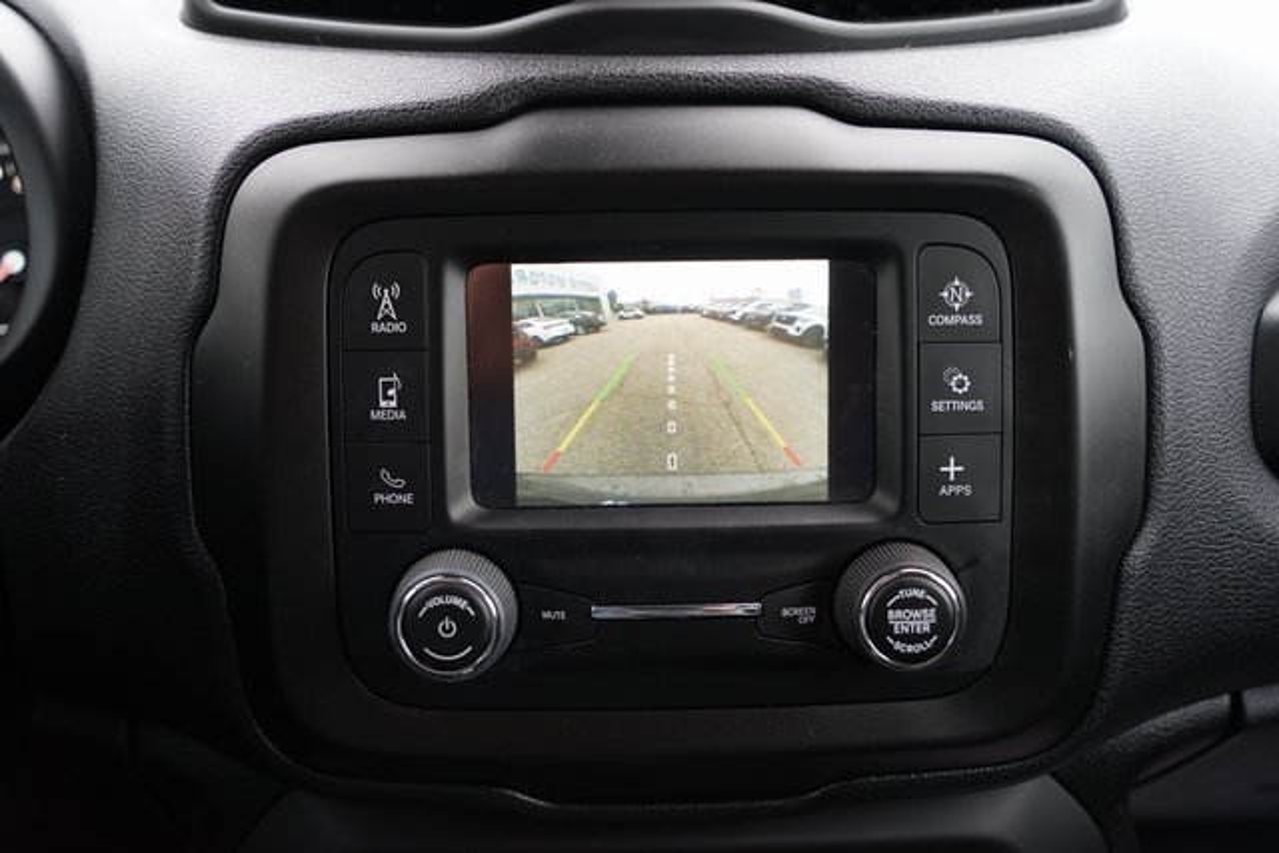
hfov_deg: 57.2
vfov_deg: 40.0
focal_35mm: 33
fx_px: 1173
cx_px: 640
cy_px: 426
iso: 1250
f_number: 4
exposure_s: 1/60
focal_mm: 33
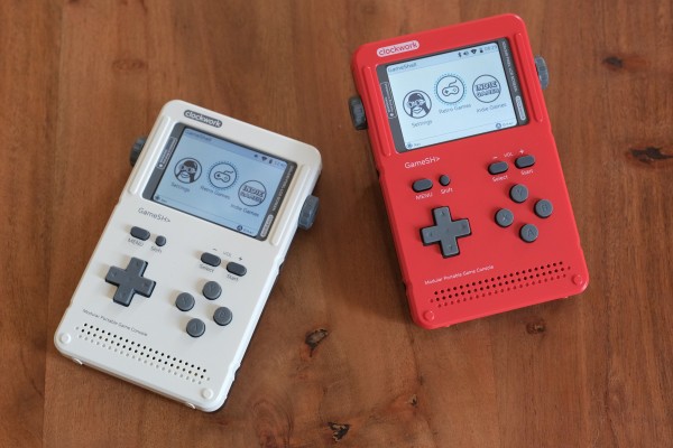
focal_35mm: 56
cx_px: 336
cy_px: 224
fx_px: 1047
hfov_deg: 35.6
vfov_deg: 24.2
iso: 1600
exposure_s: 1/100
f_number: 4.5
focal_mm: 37.6
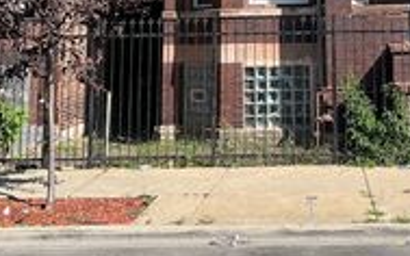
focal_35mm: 73
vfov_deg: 16.7
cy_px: -92
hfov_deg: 27.7
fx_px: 815
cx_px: 321
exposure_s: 1/2841
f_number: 1.5
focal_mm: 5.7
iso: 50
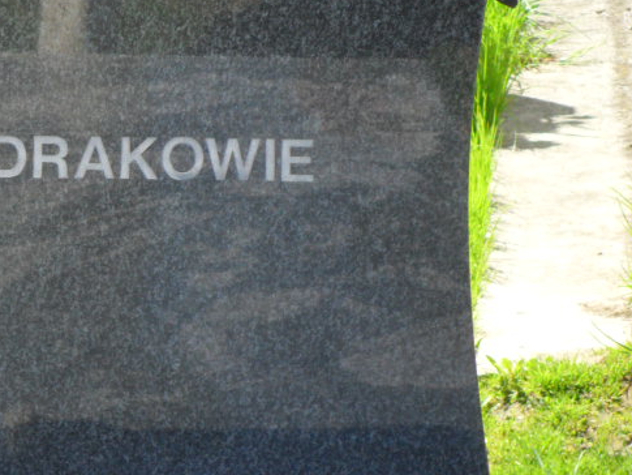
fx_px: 4164
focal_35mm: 228
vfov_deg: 6.5
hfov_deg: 8.6
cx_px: -3
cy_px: 183
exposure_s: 1/125
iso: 100
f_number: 5
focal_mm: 19.6
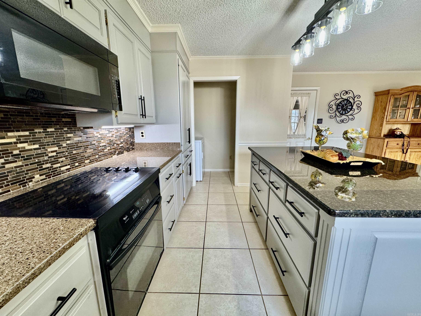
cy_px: 158
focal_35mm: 14
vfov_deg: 85.7
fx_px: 170
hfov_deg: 102.1
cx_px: 210
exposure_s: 1/120
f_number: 2.2
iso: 250
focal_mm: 2.22
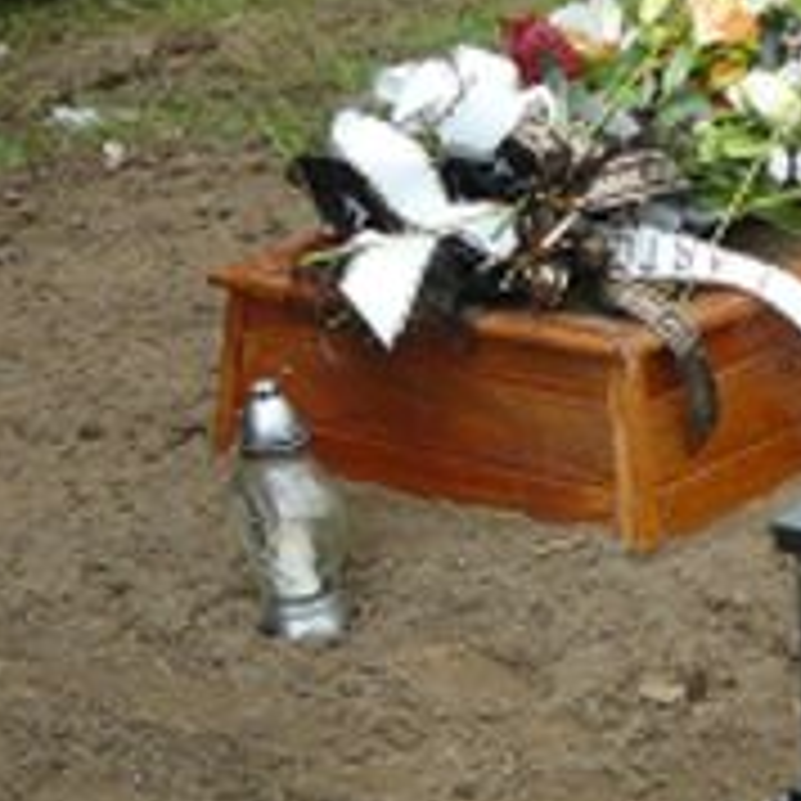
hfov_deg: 14.8
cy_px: 914
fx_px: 2906
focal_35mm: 111
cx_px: 1107
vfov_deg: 15.2
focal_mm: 5.2
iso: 80
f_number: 2.8
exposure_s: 1/500
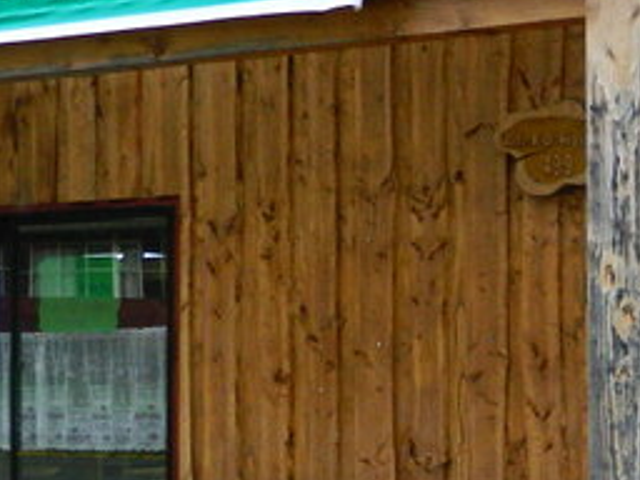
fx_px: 1442
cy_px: 432
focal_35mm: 78
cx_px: 695
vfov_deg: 18.6
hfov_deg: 23.5
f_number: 3.1
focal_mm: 4.5
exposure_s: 1/30
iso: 220
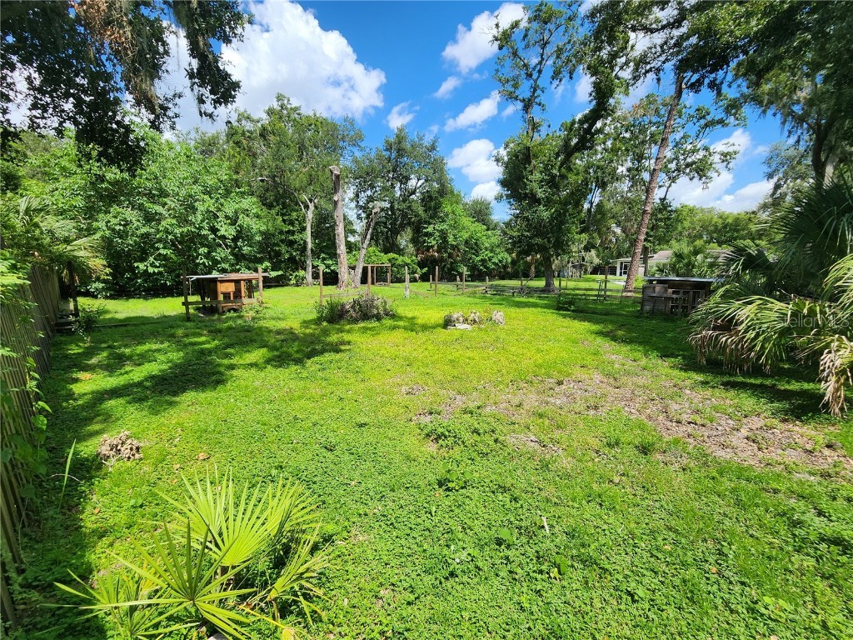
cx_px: 426
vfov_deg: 89.9
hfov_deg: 106.2
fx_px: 320
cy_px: 320
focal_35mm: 13
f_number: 2.2
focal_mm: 2.2
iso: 50
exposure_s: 1/1533
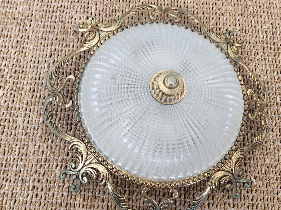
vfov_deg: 37.6
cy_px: 109
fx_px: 308
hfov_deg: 49.0
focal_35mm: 38
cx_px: 146
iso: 40
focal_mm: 3.3
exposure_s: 1/33
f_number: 2.4
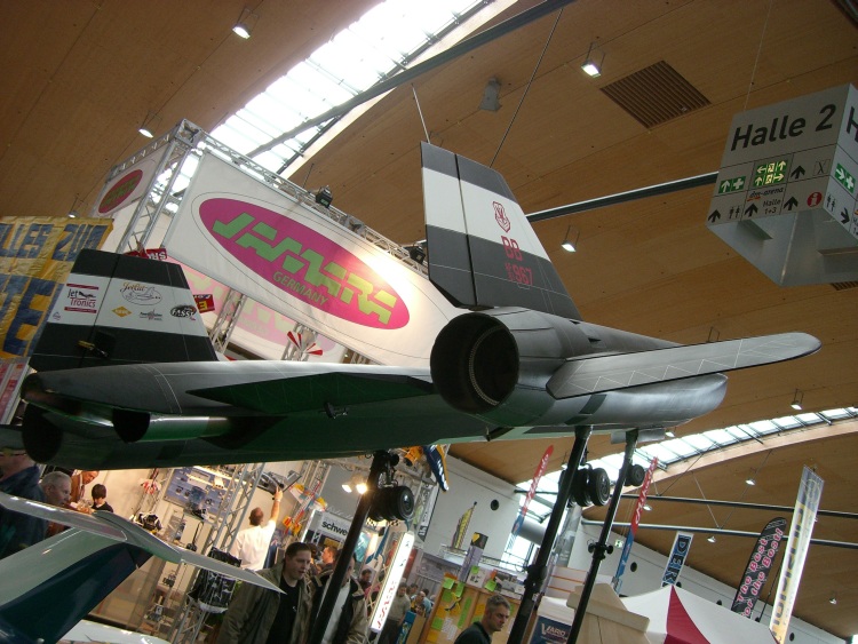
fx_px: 942
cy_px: 322
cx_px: 429
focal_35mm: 38
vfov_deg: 37.7
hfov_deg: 49.0
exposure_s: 1/125
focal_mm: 6.2
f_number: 2.7
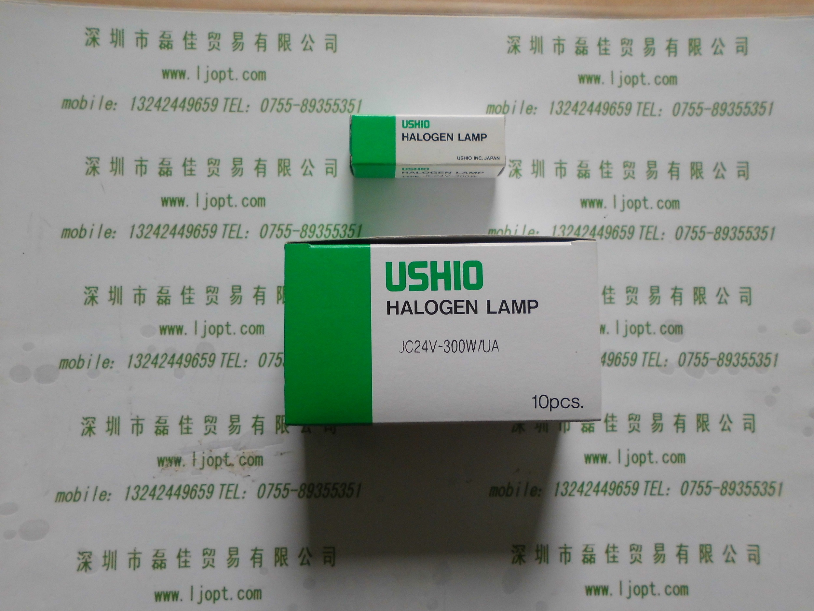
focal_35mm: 26
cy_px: 306
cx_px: 407
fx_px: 611
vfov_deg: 53.1
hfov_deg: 67.3
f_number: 3.2
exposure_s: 1/158
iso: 100
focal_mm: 4.6
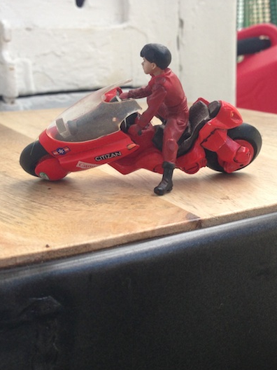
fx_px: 533
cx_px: 164
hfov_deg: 29.0
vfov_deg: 38.2
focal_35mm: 50
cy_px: 172
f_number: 2.4
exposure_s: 1/120
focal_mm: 4.13
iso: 80
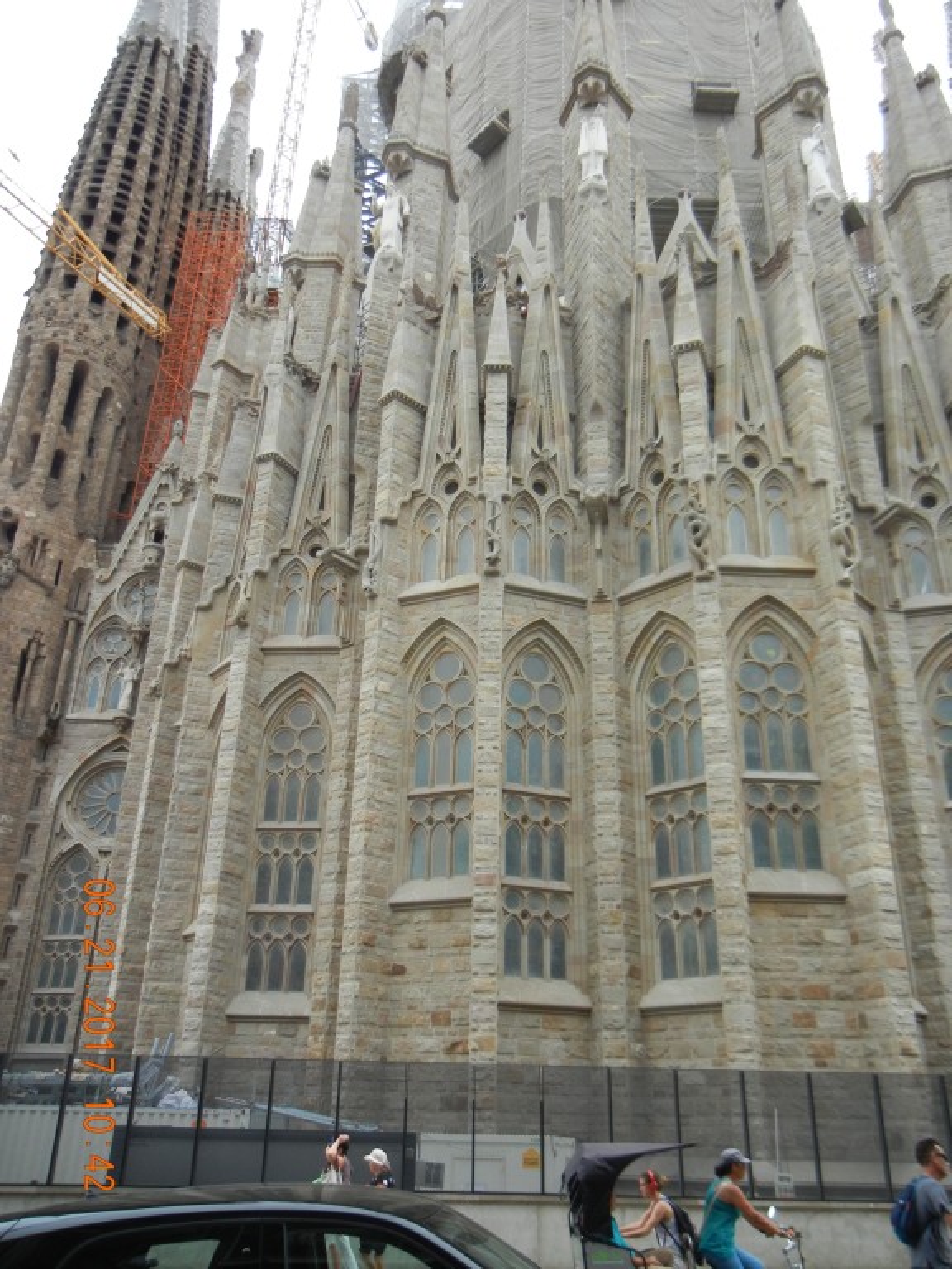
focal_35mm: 30
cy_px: 634
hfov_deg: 46.8
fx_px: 1100
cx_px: 476
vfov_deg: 60.0
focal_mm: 5.4
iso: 160
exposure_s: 1/285
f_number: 3.5
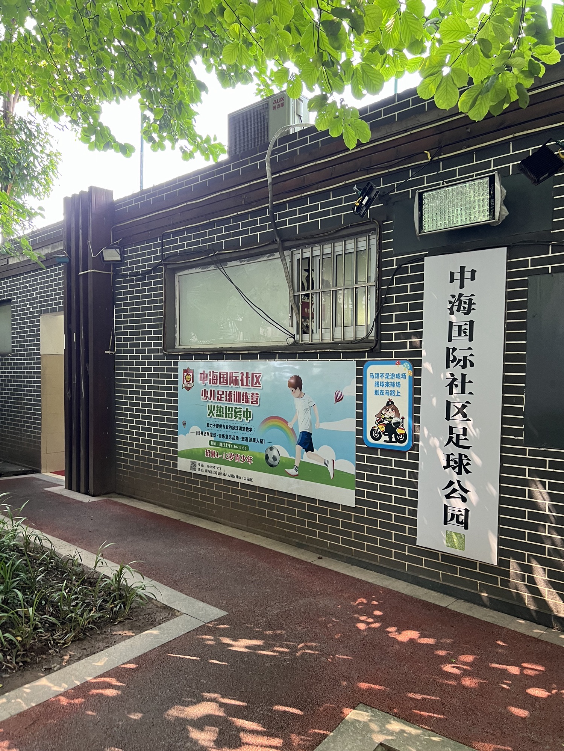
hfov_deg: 53.1
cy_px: 376
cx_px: 282
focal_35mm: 26
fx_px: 565
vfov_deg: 67.3
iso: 125
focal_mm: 5.7
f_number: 1.5
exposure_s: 1/72
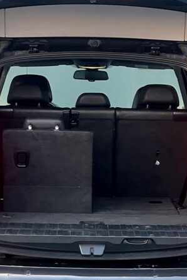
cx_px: 100
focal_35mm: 144
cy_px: 171
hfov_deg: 9.5
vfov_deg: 14.2
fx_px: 1121
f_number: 2.8
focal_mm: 9
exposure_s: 1/14
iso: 500
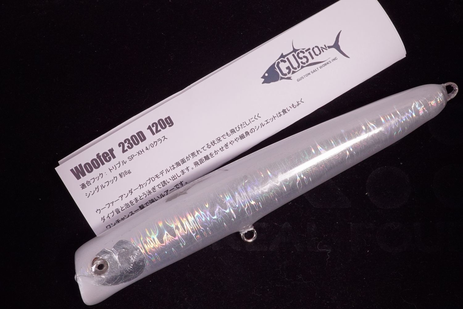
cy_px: 154
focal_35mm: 45
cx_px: 232
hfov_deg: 43.6
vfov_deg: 29.9
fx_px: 579
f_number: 16
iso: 1600
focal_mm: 30
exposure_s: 1/80
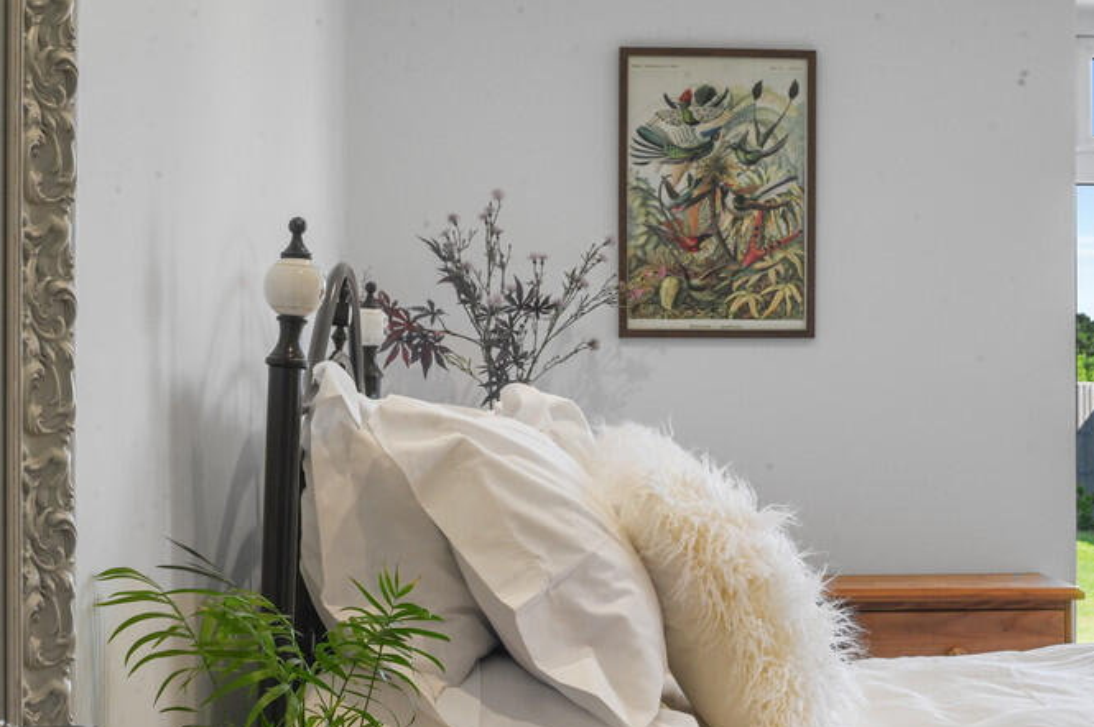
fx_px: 2338
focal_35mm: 77
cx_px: 803
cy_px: 507
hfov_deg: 26.1
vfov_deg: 17.6
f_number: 16
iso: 400
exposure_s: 1/2.5
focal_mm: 50
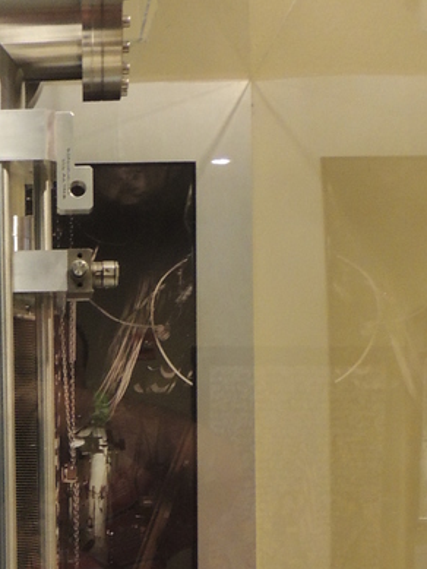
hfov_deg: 18.2
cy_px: 527
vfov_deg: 23.9
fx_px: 1299
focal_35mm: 79
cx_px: -4
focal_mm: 4.3
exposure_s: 1/8
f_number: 3
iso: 400
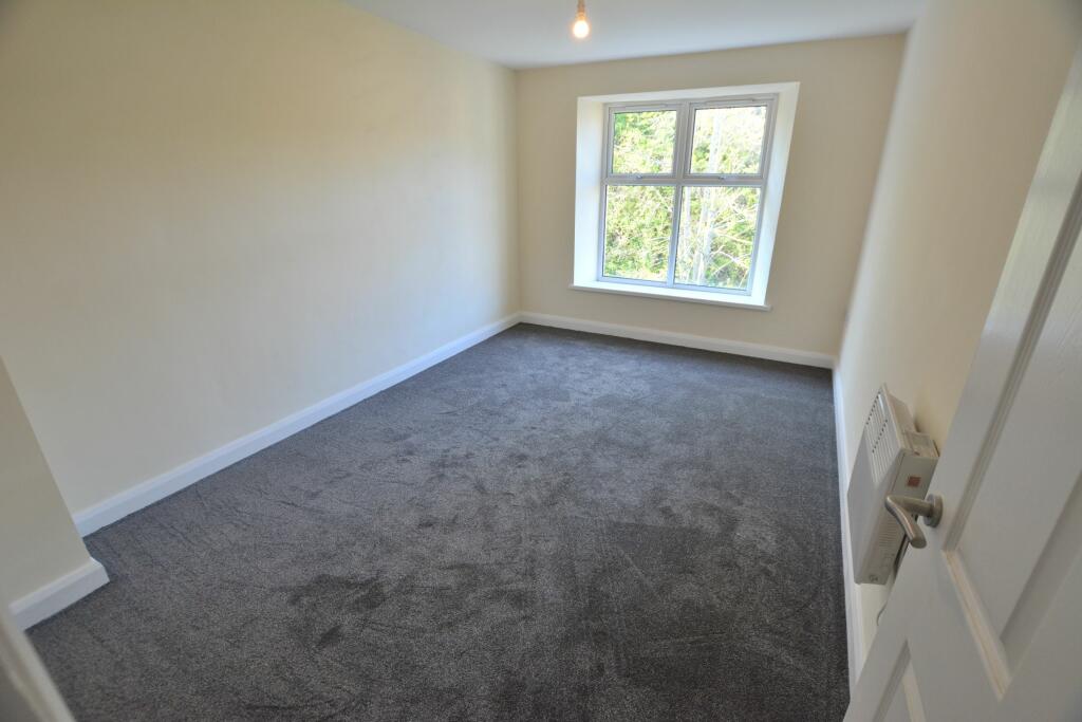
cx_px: 541
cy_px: 361
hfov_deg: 100.4
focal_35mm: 15
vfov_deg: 77.3
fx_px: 451
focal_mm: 10
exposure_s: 1/100
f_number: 5
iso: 400
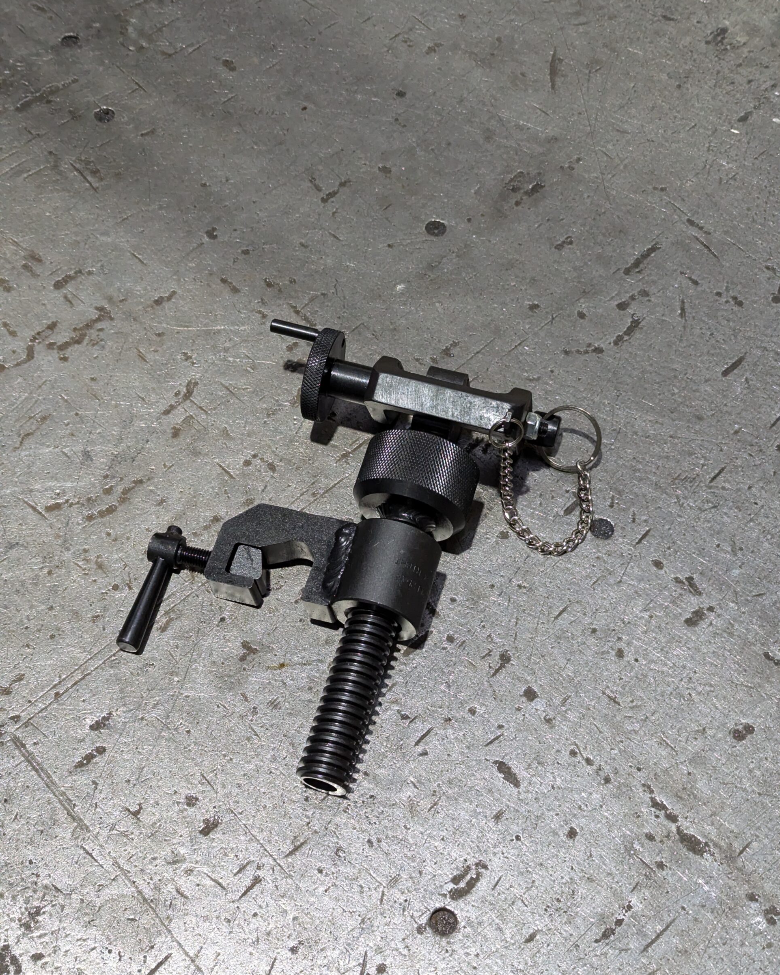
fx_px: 1443
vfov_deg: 37.3
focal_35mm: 50
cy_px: 498
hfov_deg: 30.3
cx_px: 390
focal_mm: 6.81
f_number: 1.85
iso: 320
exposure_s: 1/23.8
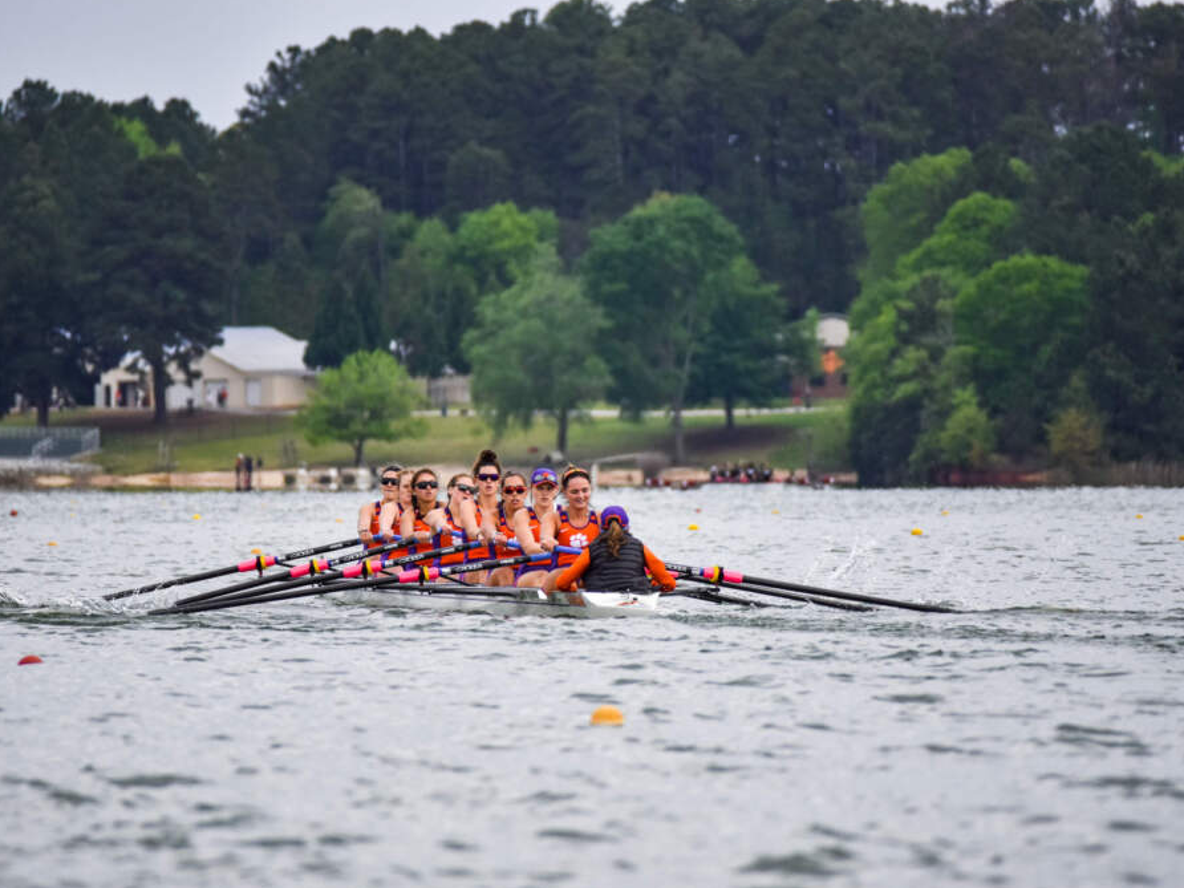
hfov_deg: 4.0
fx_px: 16999
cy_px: 447
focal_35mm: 497
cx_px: 591
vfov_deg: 3.0
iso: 400
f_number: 5.6
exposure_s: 1/2000
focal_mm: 300
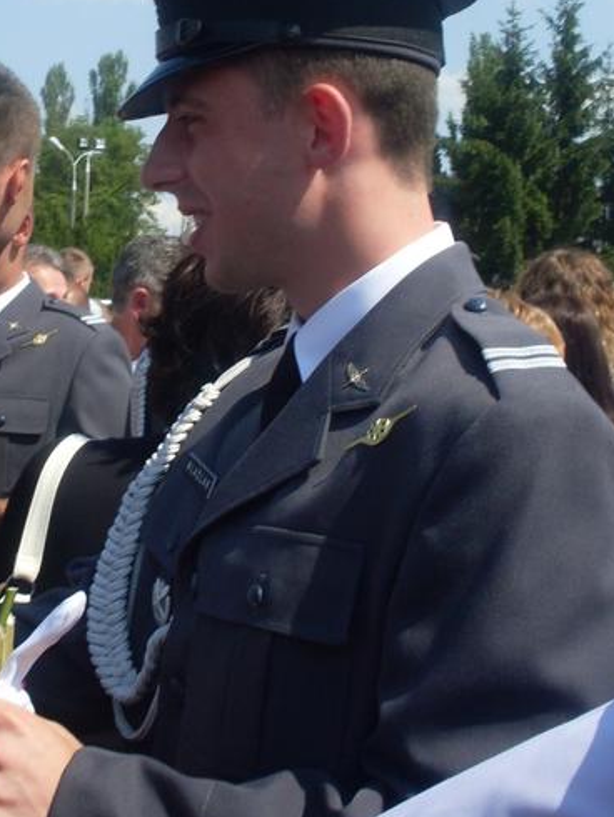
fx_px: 1465
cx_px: 133
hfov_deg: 23.4
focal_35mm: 62
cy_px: 298
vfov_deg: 31.0
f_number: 8.4
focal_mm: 6.3
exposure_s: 1/180
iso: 80
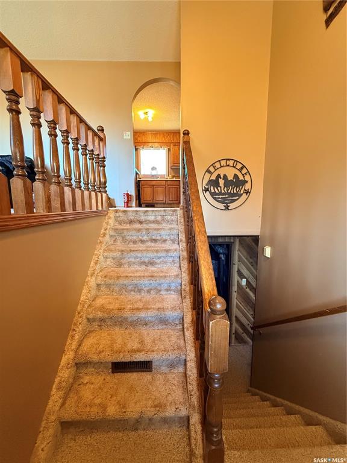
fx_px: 187
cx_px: 174
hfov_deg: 85.7
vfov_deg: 102.1
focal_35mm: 14
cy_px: 232
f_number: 2.2
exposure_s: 1/60
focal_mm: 2.22
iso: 640
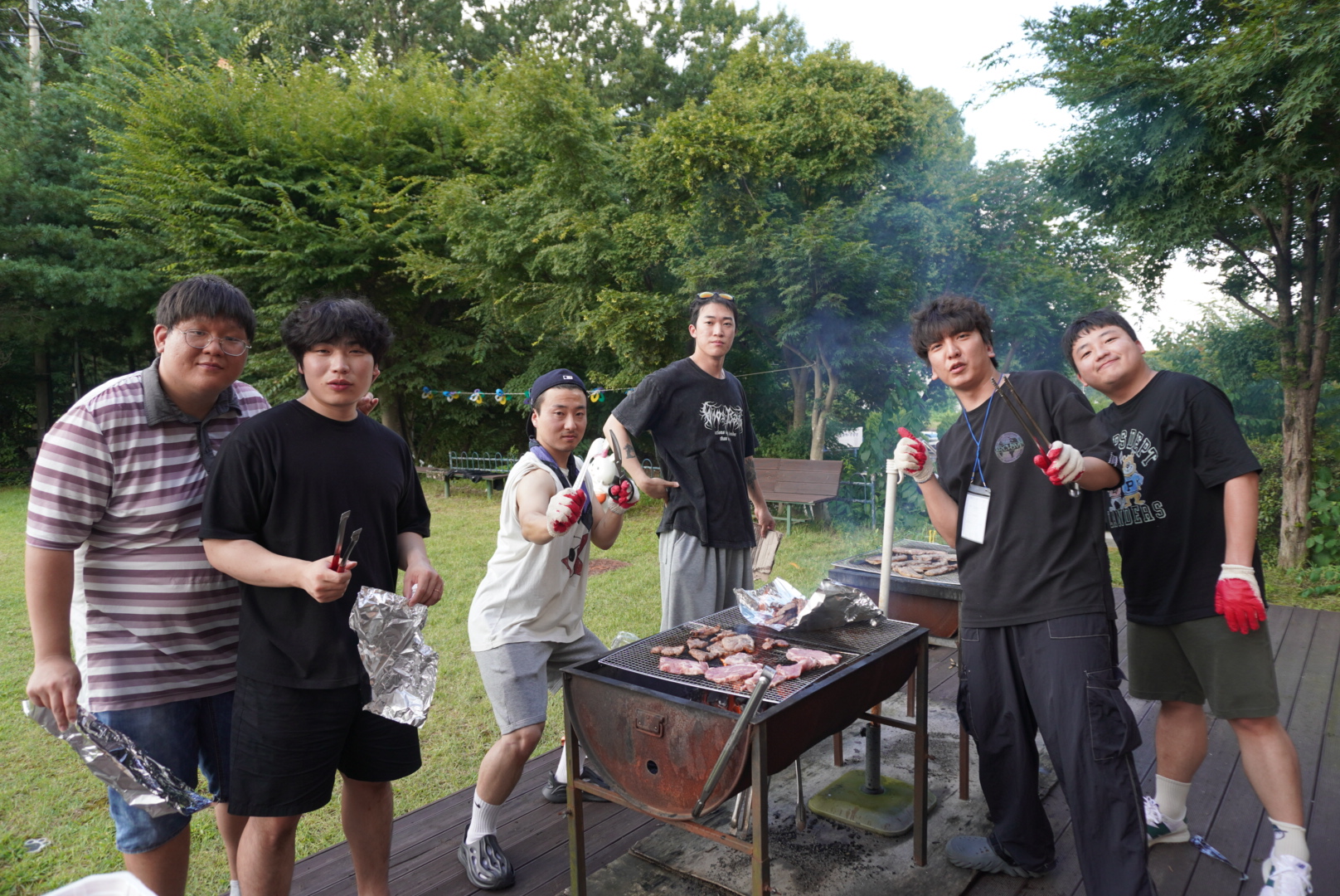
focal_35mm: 24
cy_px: 448
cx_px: 670
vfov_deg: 53.2
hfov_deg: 73.7
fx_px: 894
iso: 160
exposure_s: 1/160
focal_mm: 16
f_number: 4
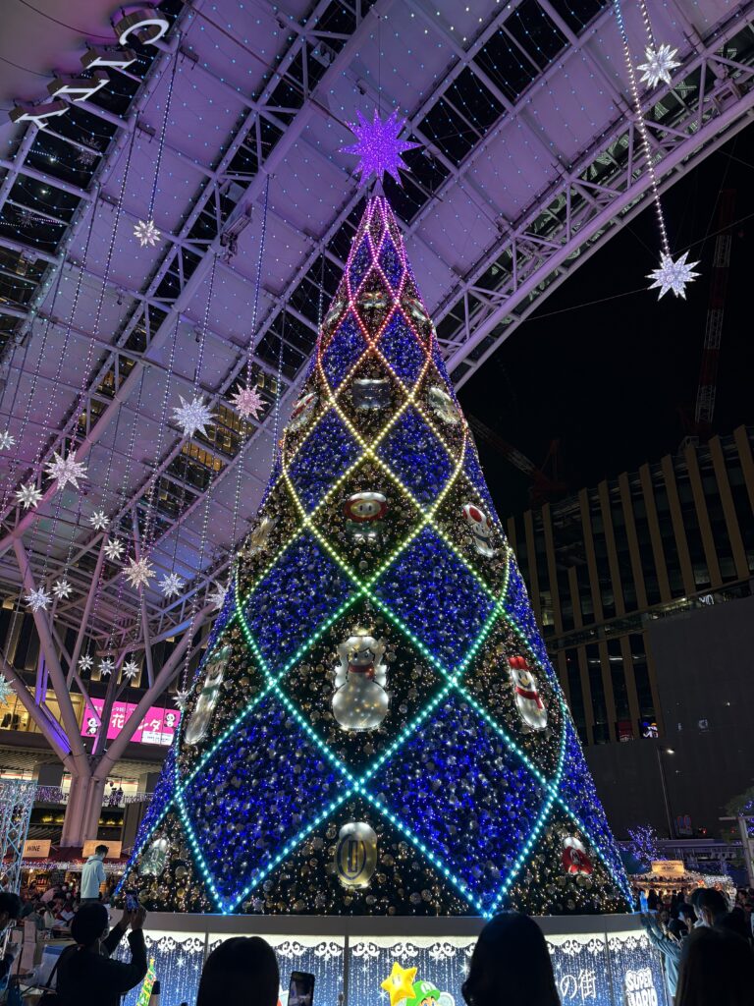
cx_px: 377
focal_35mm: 26
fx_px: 755
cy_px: 503
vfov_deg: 67.3
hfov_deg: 53.1
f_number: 1.6
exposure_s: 1/60
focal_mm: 5.96
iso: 160
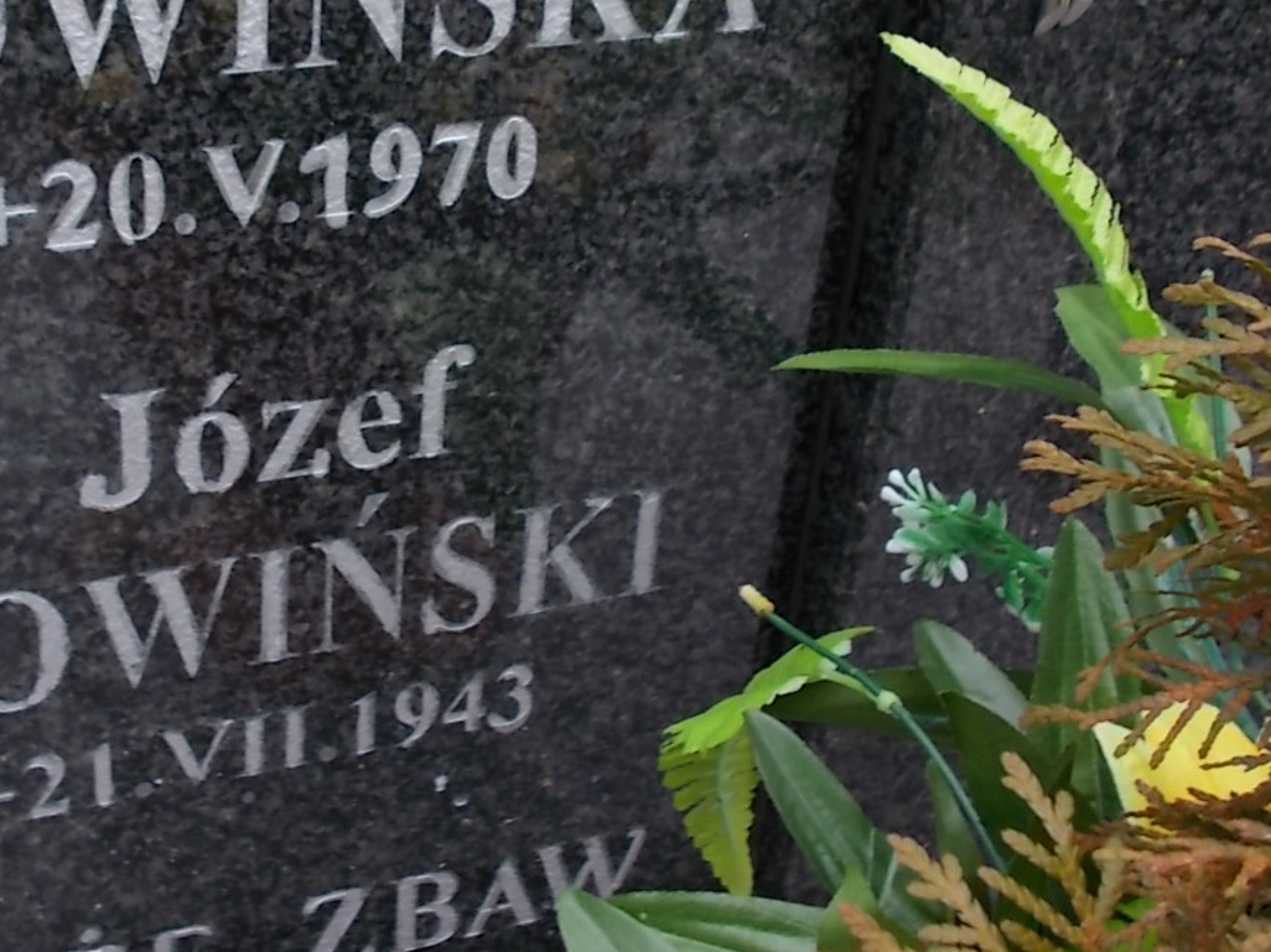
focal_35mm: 48
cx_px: 317
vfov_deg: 29.8
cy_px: 239
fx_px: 1762
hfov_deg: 38.6
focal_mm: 4.6
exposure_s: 1/50
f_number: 3.2
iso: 80
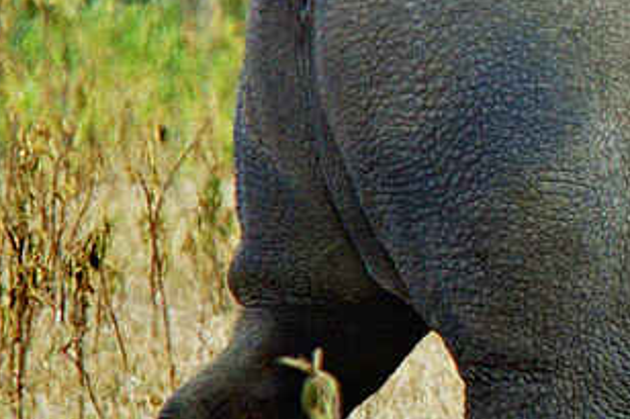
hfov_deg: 1.0
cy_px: 18
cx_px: 1145
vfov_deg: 0.7
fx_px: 36746
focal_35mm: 2101
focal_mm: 270
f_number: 6.3
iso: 200
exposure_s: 1/250
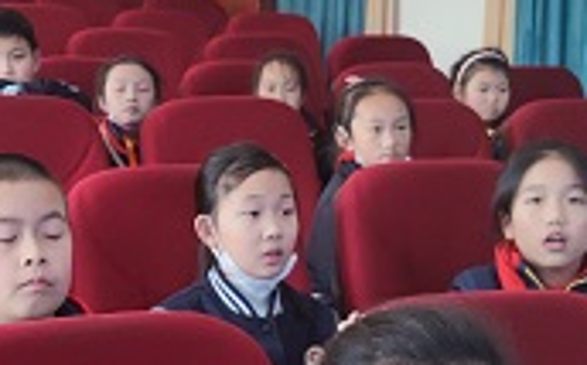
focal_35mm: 89
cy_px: 211
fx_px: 1422
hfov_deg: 23.2
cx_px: 184
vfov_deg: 14.6
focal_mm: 6.72
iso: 143
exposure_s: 1/50
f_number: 1.69
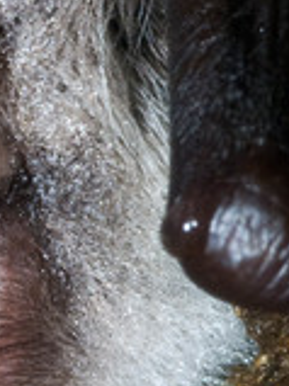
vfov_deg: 2.1
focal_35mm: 953
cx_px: -197
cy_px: 58
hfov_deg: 1.6
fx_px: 10623
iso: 400
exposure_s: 1/60
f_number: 22
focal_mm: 105
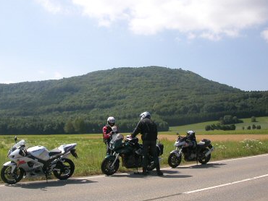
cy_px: 104
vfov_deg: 36.0
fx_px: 310
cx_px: 127
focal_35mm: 40
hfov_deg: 46.7
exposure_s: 1/584
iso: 100
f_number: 4.5
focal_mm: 5.6
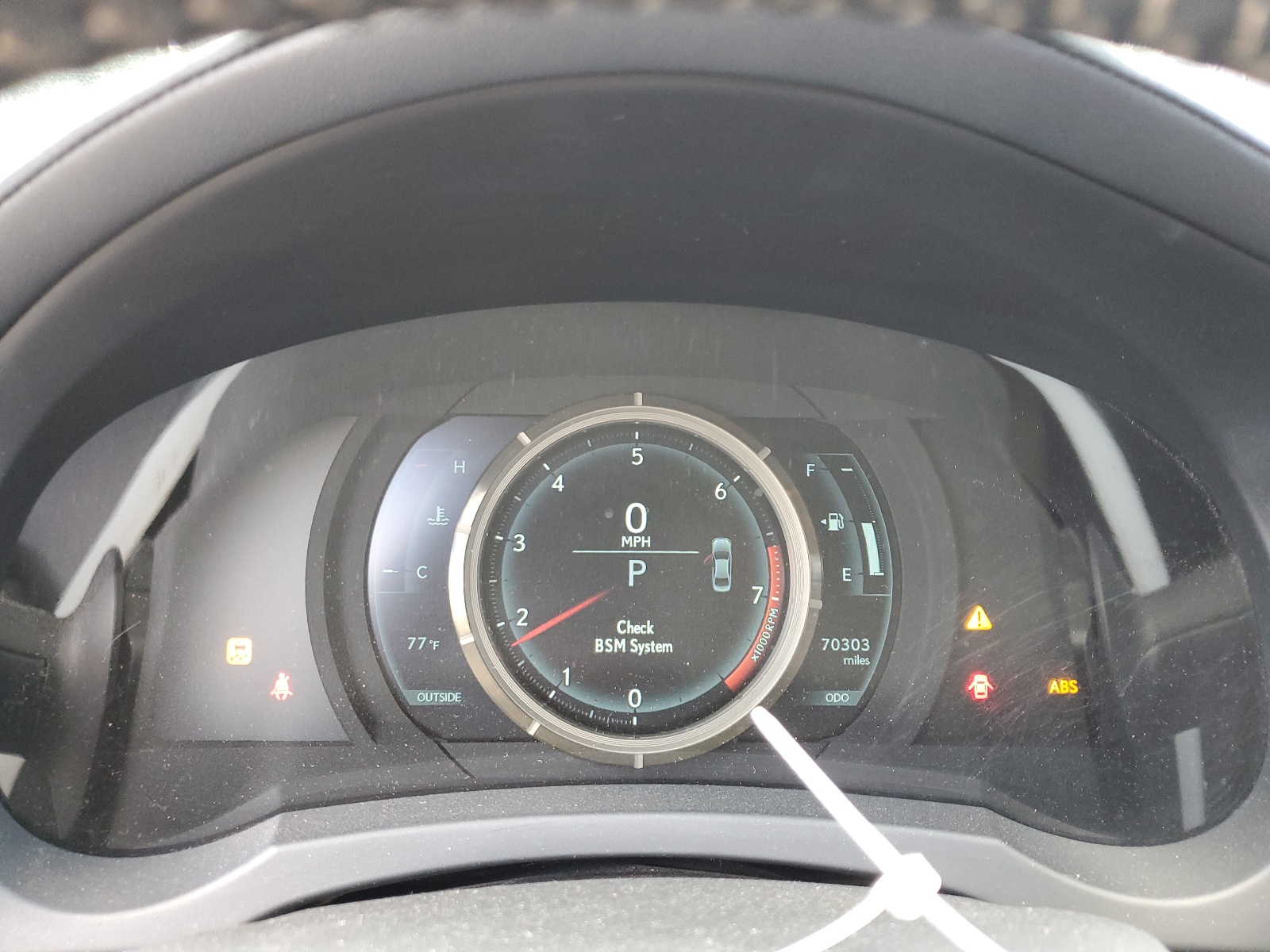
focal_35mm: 26
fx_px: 954
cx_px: 635
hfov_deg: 67.3
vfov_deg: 53.1
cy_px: 476
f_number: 1.5
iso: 137
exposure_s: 1/60.2
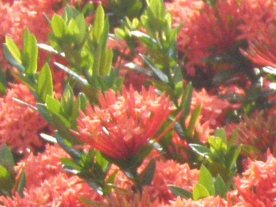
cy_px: 275
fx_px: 1961
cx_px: 587
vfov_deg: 6.0
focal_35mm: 246
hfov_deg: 7.7
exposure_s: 1/400
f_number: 3.5
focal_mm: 6.7
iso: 80
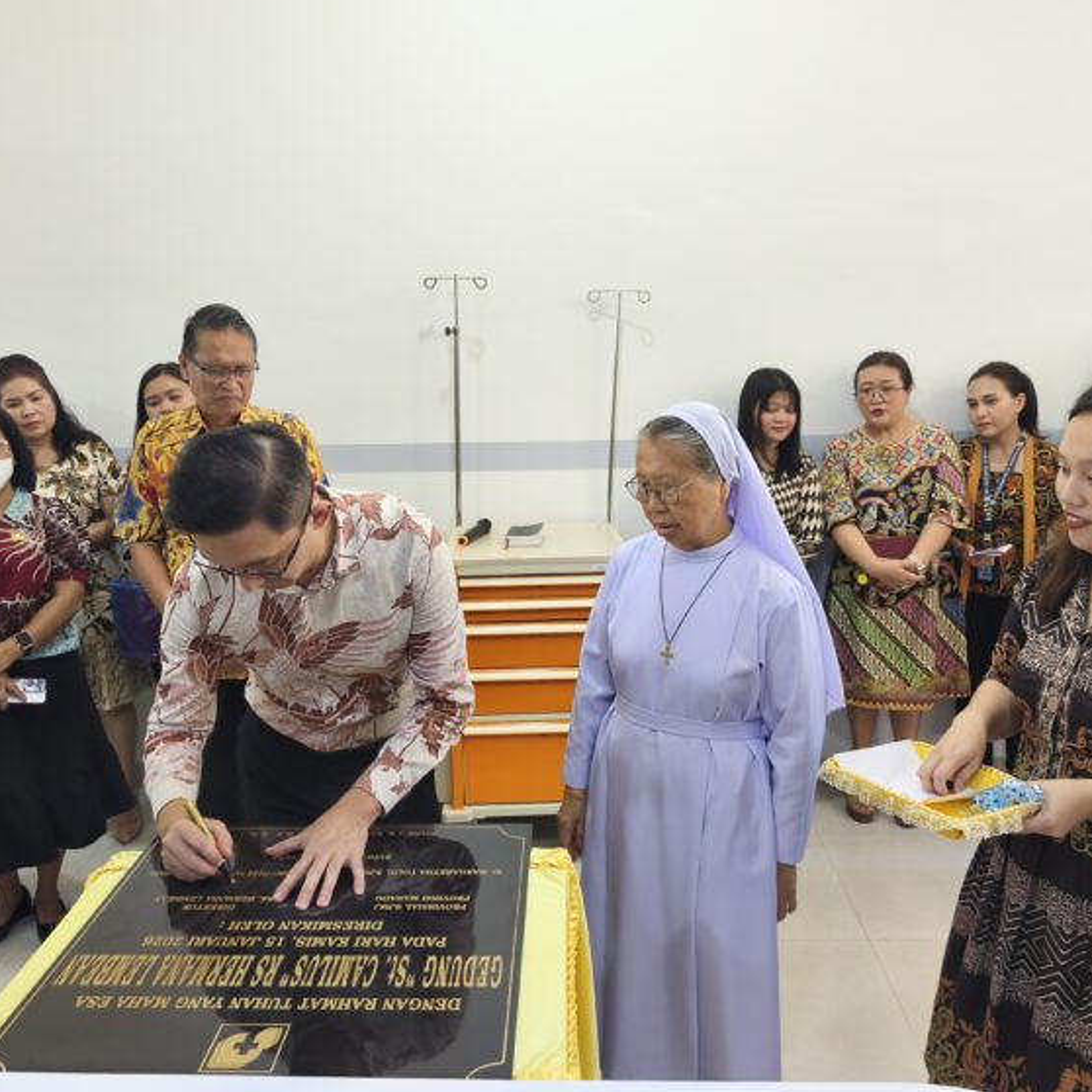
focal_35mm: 28
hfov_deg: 57.3
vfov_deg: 57.3
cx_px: 542
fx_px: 999
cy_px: 532
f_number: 1.65
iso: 400
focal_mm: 6.18
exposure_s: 1/50
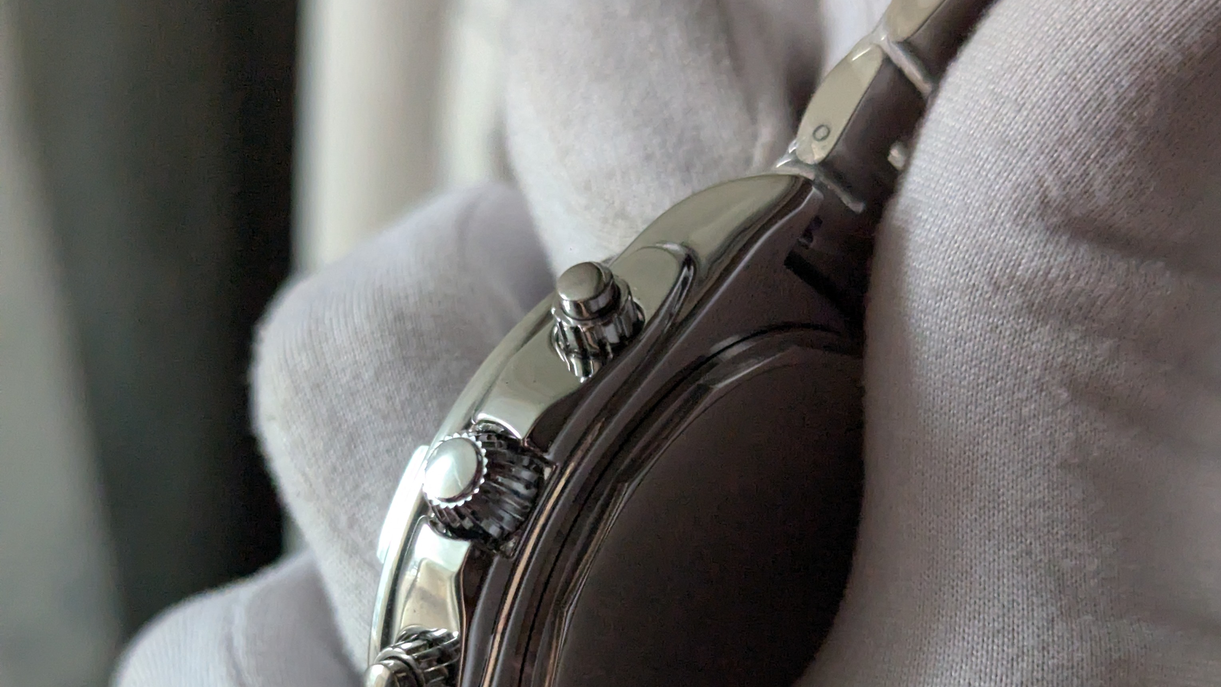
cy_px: 671
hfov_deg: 30.2
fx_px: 2266
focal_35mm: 70
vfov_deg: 16.9
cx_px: 614
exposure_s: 1/197
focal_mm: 6.81
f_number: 1.85
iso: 763
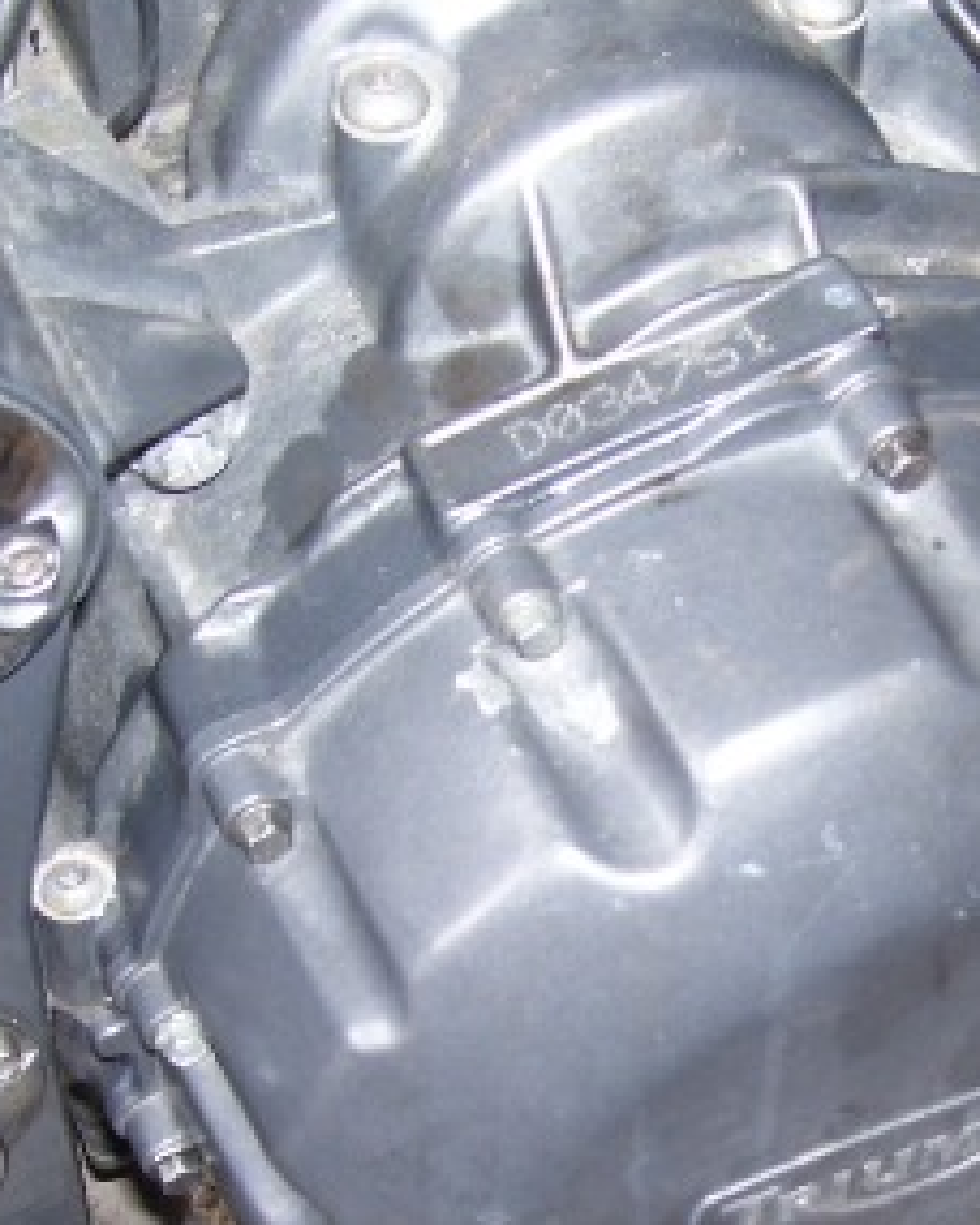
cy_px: 1001
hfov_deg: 18.8
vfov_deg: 23.2
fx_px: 2937
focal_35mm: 81
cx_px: 752
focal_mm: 6
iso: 80
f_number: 2.7
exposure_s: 1/60
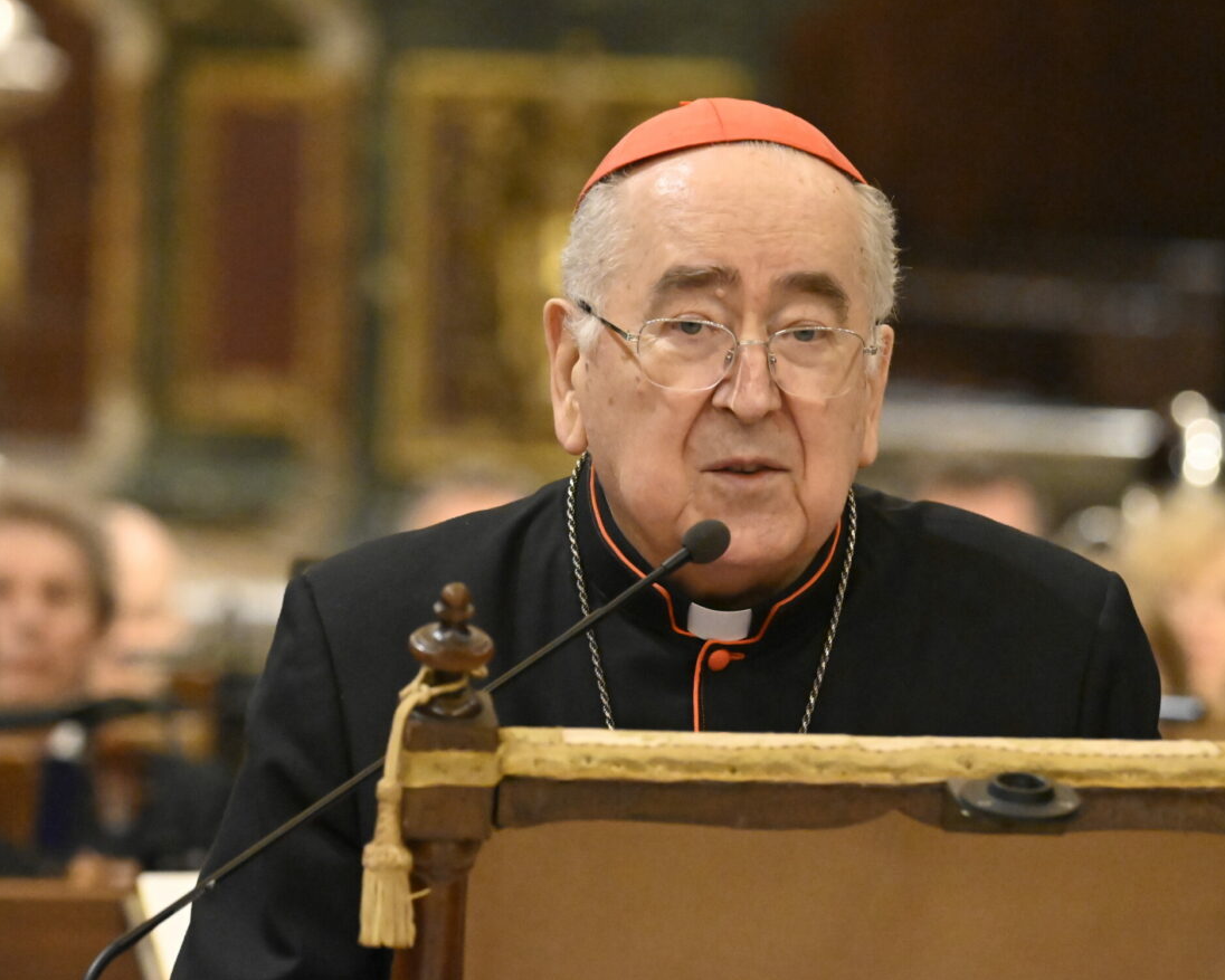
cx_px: 701
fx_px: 12292
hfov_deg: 5.7
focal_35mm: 339
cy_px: 491
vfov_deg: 4.6
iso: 12800
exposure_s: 1/25
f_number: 5
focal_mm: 200
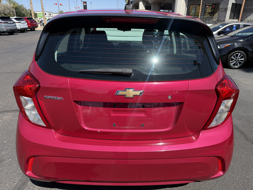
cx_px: 126
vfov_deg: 56.8
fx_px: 175
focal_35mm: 24
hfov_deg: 71.6
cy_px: 95
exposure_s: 1/2907
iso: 100
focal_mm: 6.76
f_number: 1.78
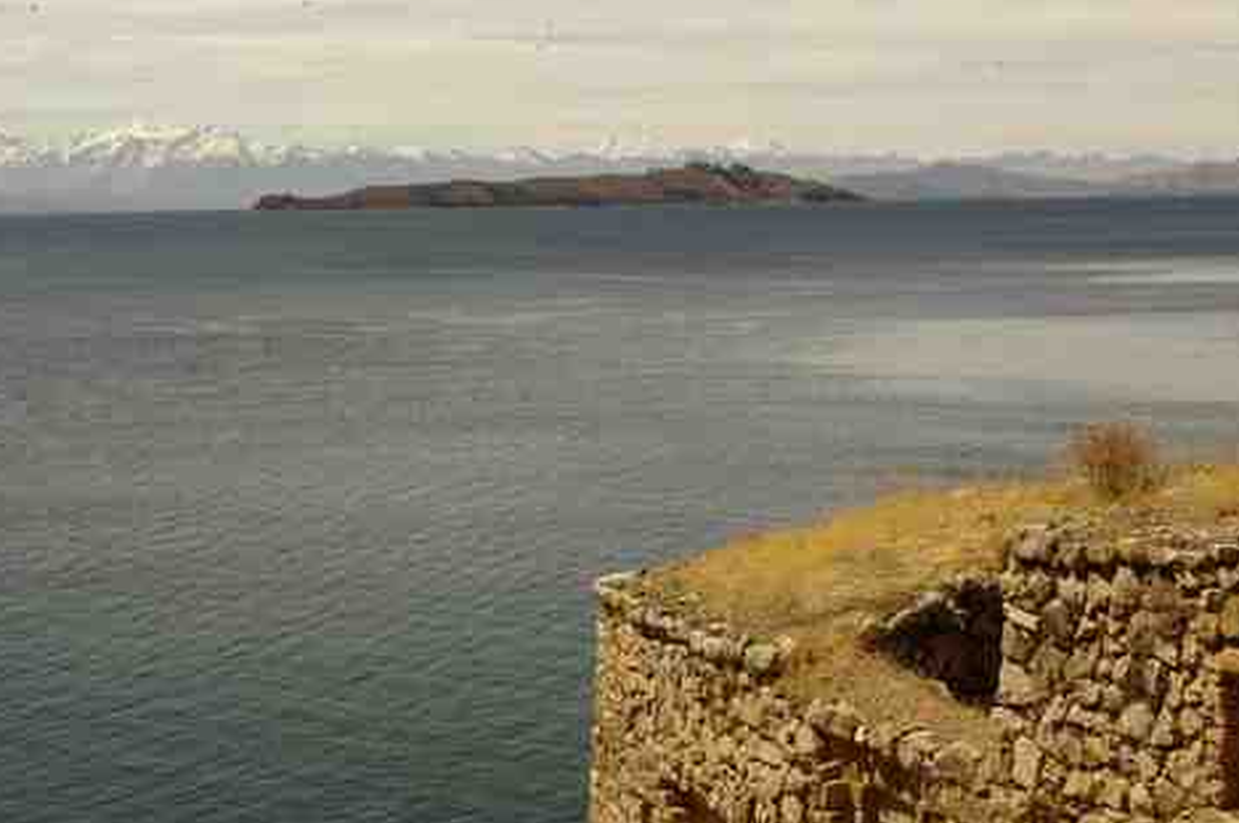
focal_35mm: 74
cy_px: 584
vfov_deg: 18.2
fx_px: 2557
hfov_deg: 27.1
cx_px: 464
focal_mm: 23.1
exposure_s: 1/350
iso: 100
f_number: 8
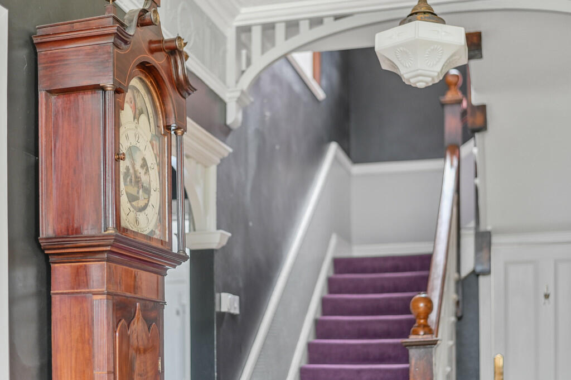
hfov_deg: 39.6
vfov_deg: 26.9
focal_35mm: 50
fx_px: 792
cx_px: 286
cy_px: 190
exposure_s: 1
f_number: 2
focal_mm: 50
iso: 400
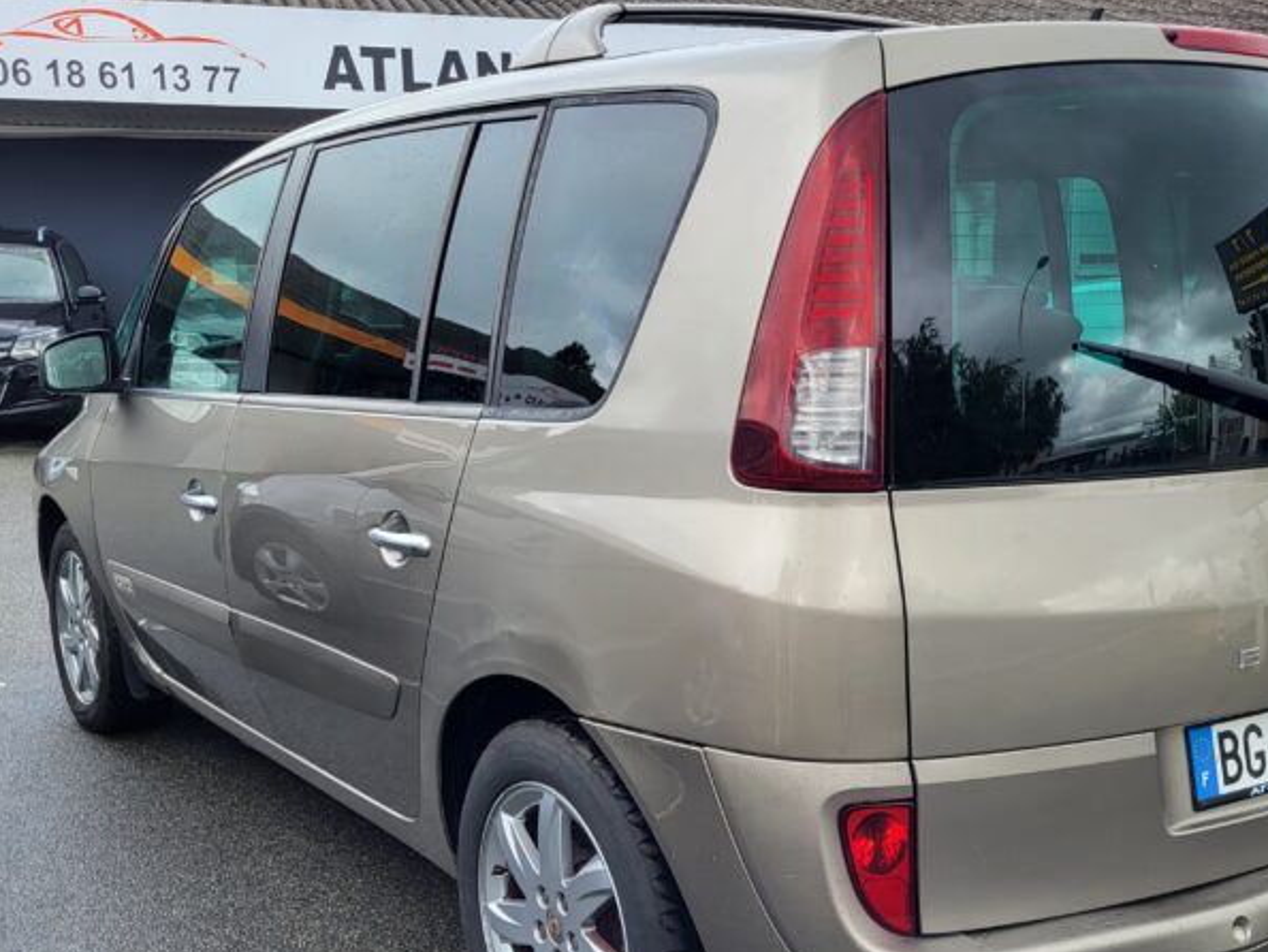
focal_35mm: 35
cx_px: 781
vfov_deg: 40.4
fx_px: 1283
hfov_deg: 52.1
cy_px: 598
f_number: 1.8
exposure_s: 1/500
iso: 40
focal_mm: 5.4
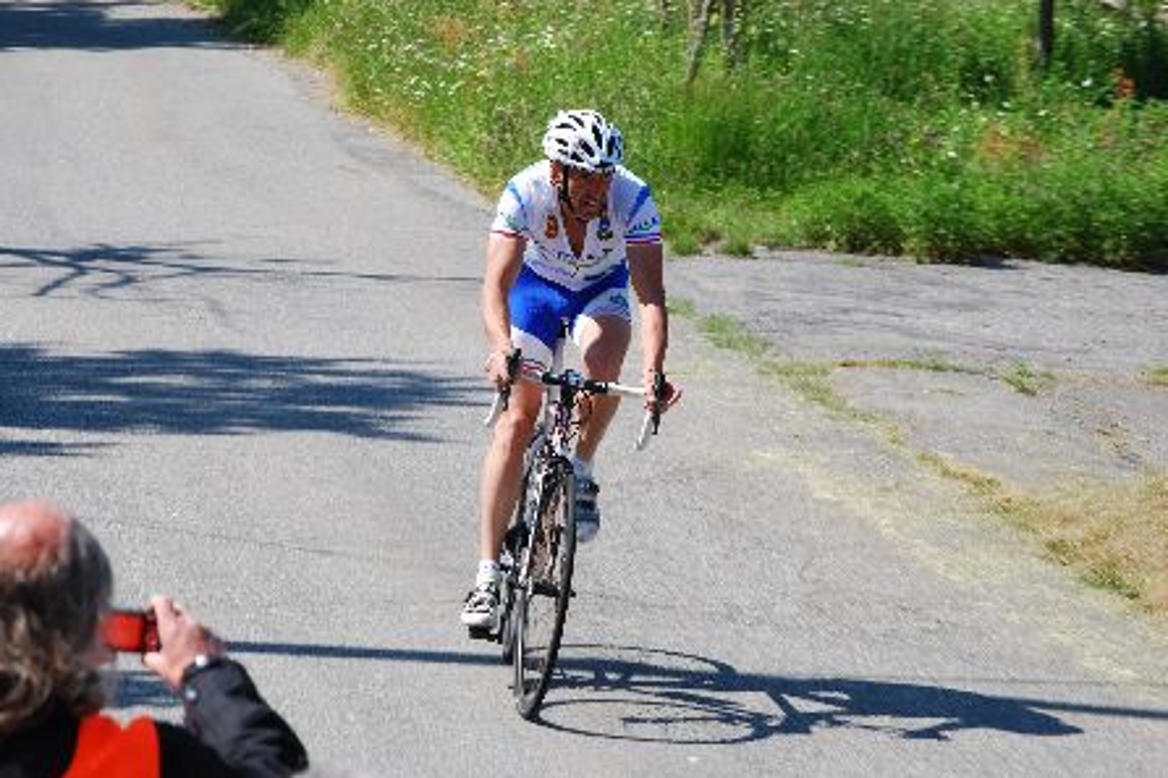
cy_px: 389
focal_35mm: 185
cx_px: 584
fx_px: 6000
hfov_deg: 11.1
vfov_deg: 7.4
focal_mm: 122
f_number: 10
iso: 100
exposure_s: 1/125
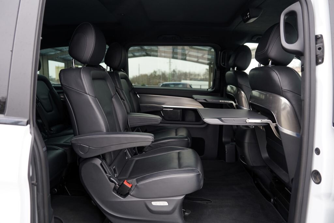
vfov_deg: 53.1
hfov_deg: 73.7
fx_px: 223
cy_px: 112
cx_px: 167
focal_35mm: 24
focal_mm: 24
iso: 125
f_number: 2.8
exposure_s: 1/30
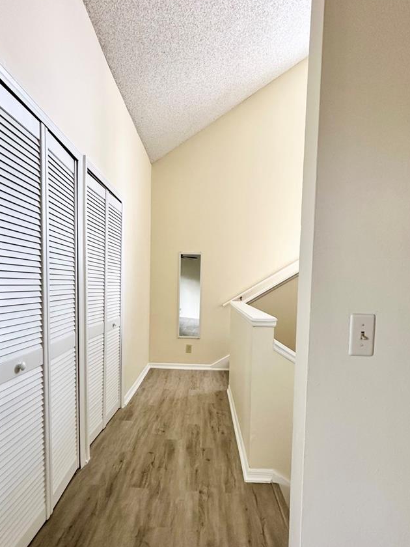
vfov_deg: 81.4
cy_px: 308
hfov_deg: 65.9
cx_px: 191
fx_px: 316
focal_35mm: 20
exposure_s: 1/60
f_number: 2.2
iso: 250
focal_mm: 2.22
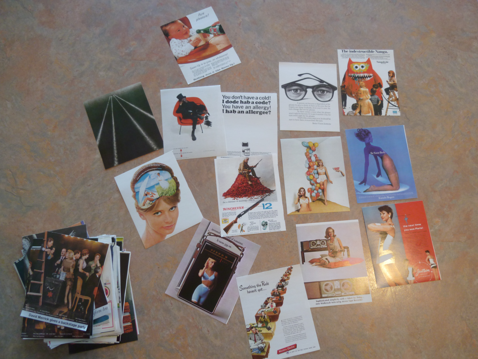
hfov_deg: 69.4
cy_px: 180
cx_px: 239
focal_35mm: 25
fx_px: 345
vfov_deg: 54.9
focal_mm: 4.5
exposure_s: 1/30
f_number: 3.3
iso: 160
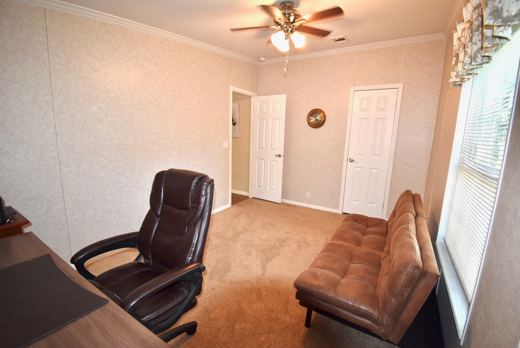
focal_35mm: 15
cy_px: 174
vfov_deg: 77.4
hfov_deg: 100.3
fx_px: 217
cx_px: 260
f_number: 4.5
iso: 800
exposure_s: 1/80
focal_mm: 10
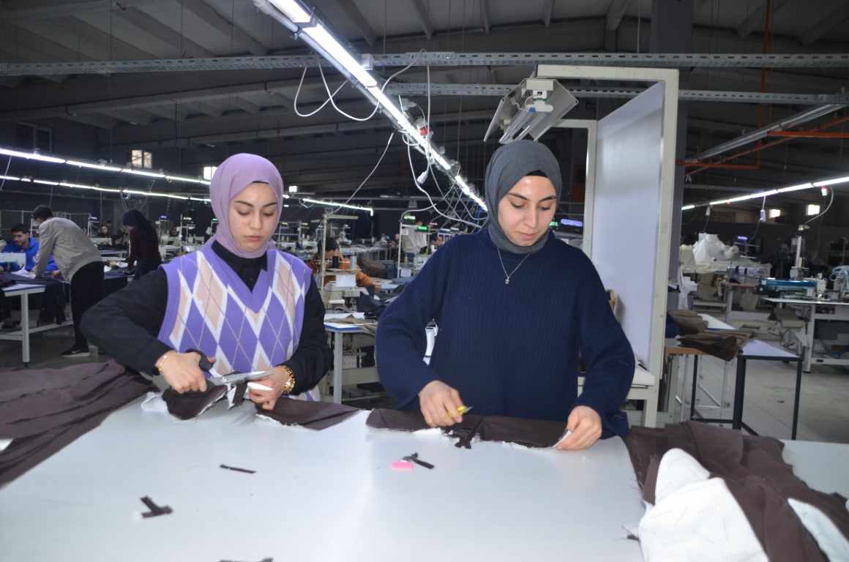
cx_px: 424
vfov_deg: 43.4
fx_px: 706
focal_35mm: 30
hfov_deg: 62.0
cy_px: 281
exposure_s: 1/100
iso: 400
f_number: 3.5
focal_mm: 20
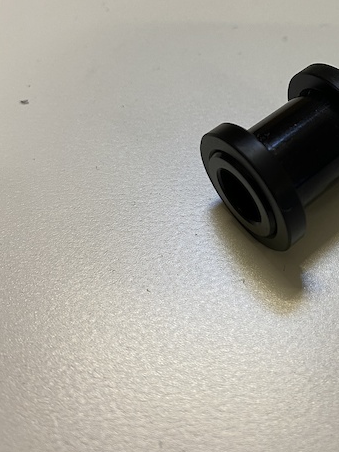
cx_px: 298
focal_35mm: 46
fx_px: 601
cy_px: 119
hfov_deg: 30.3
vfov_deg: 40.2
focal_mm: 4.25
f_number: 1.8
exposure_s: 1/60
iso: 80
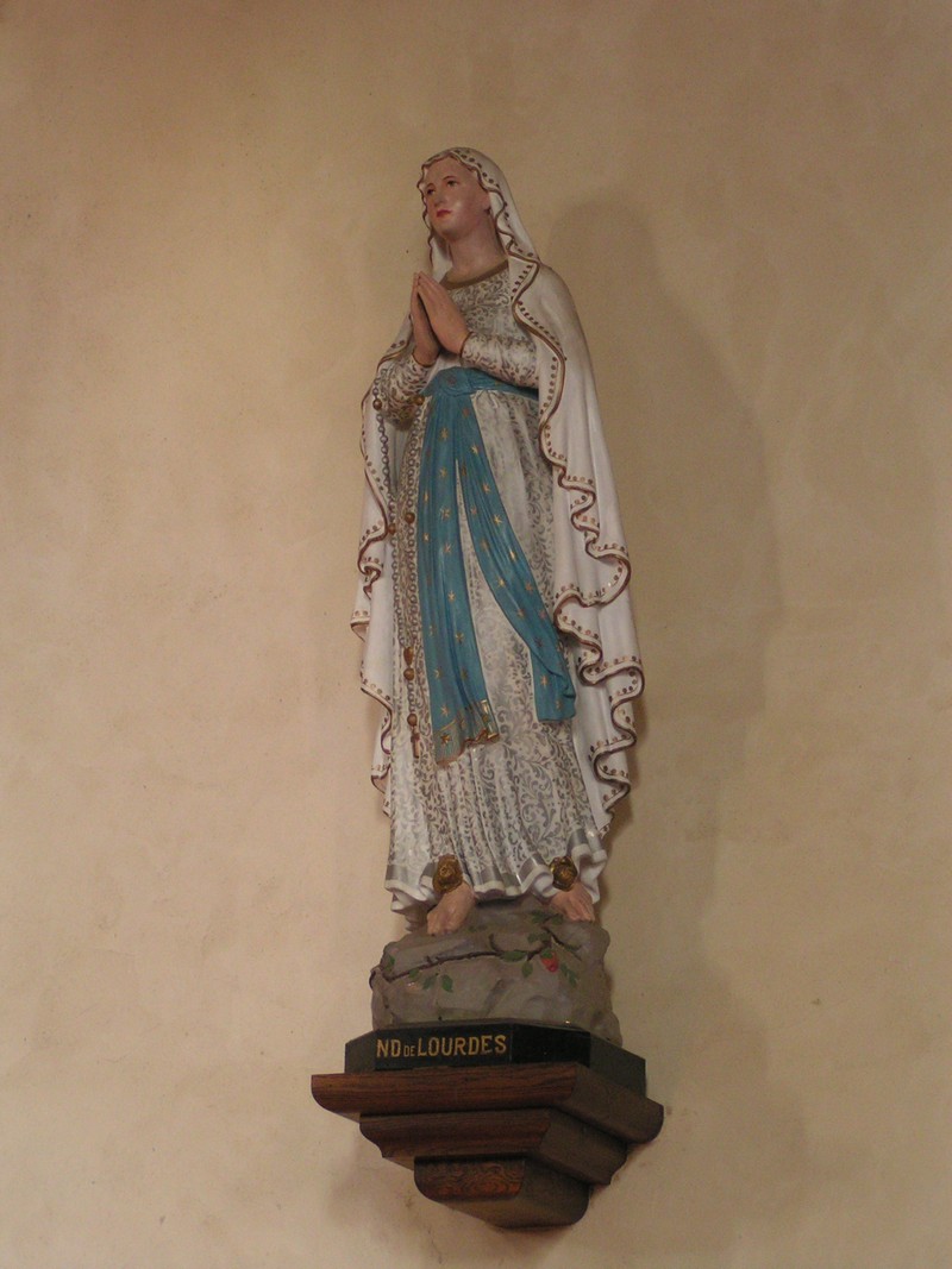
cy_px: 634
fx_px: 4364
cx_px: 476
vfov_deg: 16.6
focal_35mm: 119
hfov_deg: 12.4
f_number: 3.5
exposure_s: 1/1.6
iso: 200
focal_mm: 18.2
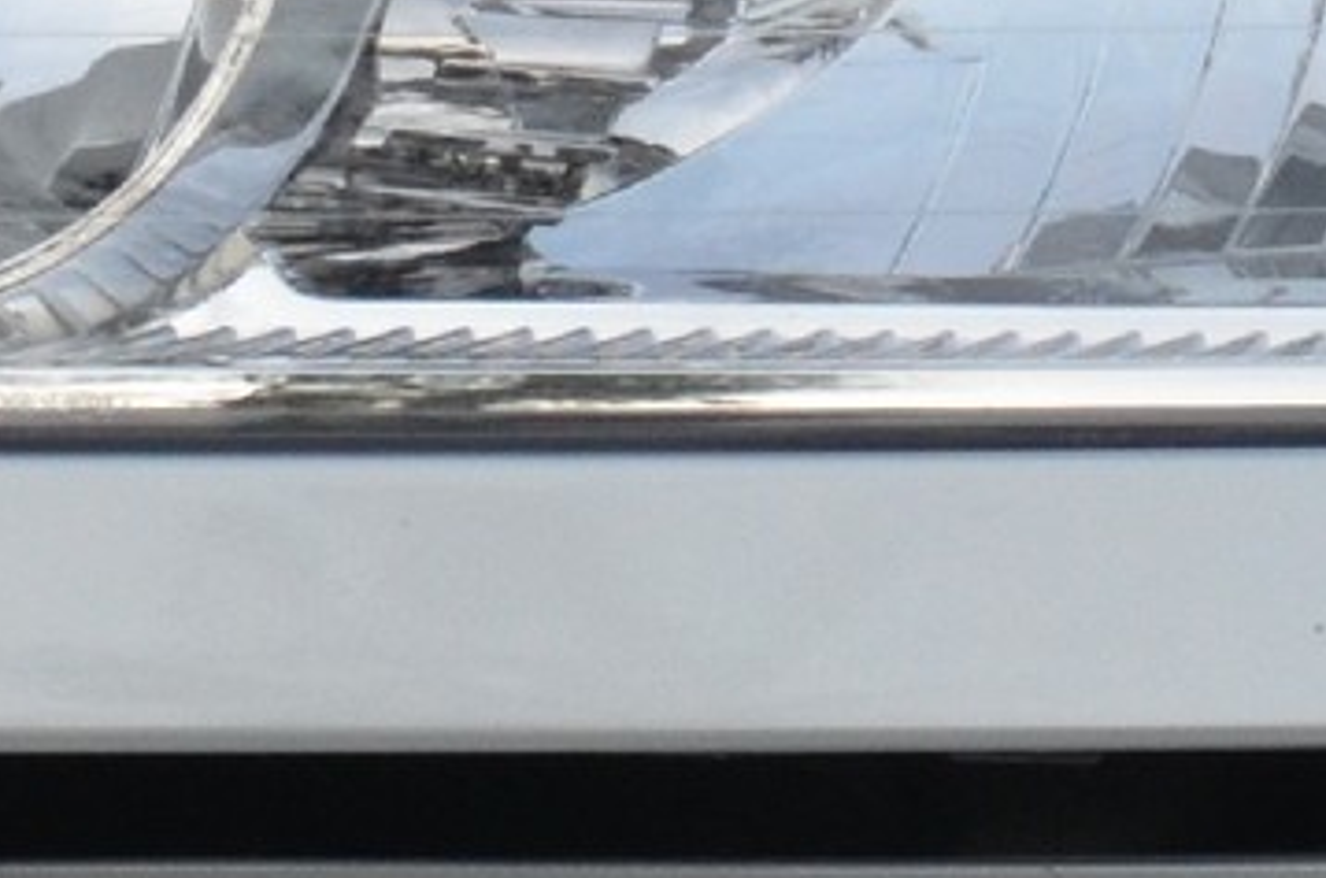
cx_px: 748
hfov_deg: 1.0
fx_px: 77031
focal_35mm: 2096
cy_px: 585
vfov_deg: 0.7
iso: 1000
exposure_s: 1/500
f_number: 5.6
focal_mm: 200
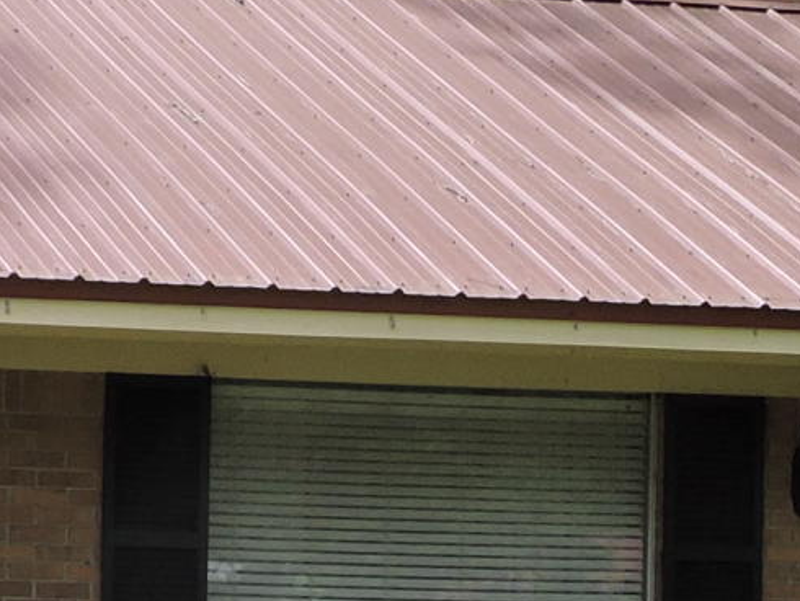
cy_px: 942
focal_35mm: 263
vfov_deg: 5.6
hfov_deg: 7.5
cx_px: 958
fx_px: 6081
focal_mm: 7.7
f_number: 3.4
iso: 100
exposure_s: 1/500
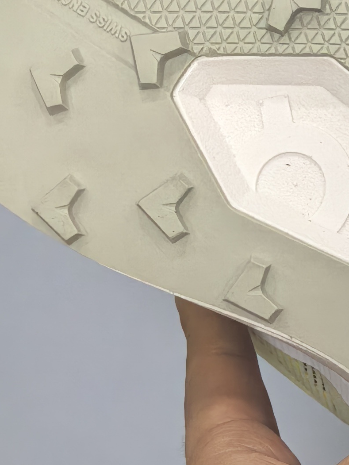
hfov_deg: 7.8
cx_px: 523
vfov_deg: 10.6
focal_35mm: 187
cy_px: 284
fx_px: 2512
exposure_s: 1/167
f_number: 2
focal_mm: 5.75
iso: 640
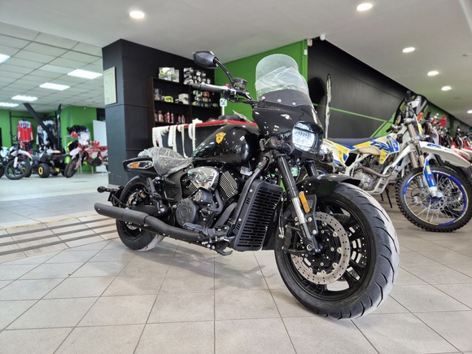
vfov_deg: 58.9
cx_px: 236
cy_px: 177
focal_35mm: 23
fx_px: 314
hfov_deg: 73.9
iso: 500
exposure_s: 1/100
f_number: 1.8
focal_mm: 5.4
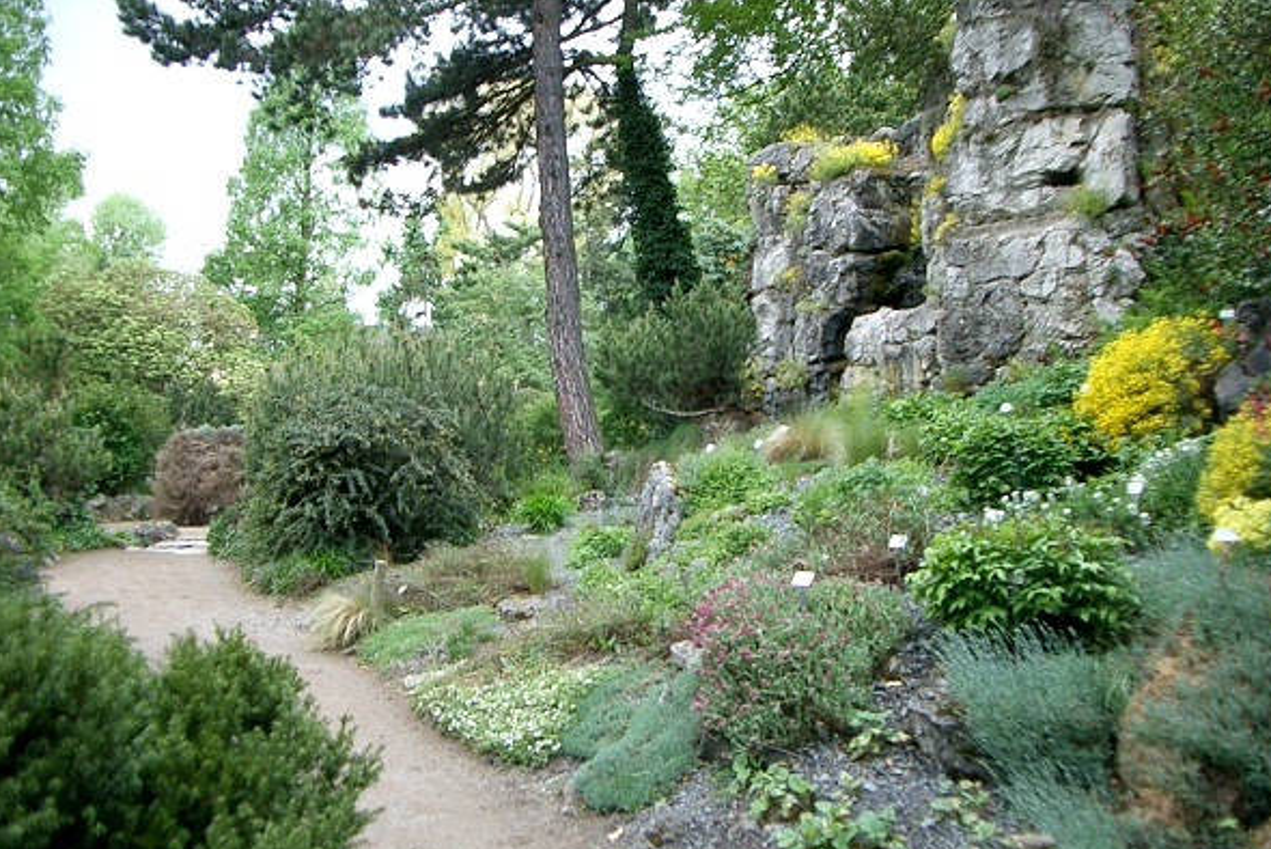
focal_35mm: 37
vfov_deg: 36.0
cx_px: 640
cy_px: 414
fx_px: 1307
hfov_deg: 51.9
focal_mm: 5.8
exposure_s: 1/50
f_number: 2.6
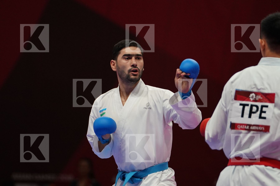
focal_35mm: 366
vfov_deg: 3.8
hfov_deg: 5.6
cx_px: 140
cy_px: 93
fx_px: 2846
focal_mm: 244
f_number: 4
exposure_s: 1/1000
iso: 2500
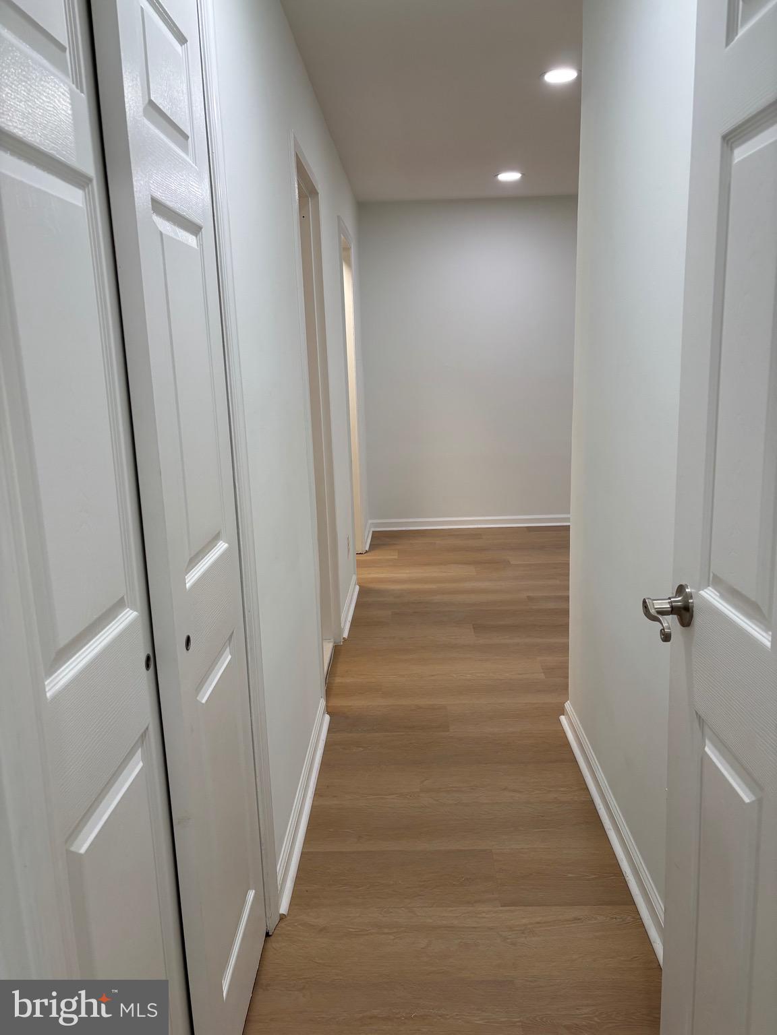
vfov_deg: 67.3
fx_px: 778
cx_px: 388
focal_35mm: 26
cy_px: 518
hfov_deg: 53.1
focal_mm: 5.96
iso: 100
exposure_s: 1/120
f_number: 1.6
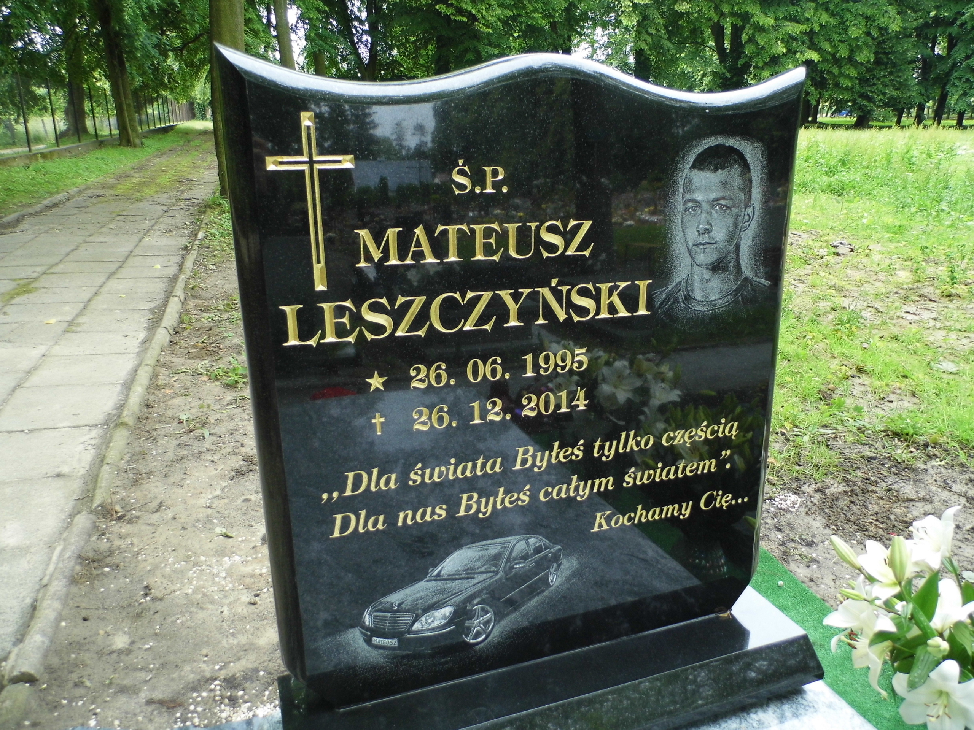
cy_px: 365
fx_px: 703
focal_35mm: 25
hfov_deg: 69.4
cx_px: 487
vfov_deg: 54.9
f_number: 3.1
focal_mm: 4.5
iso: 100
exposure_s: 1/160
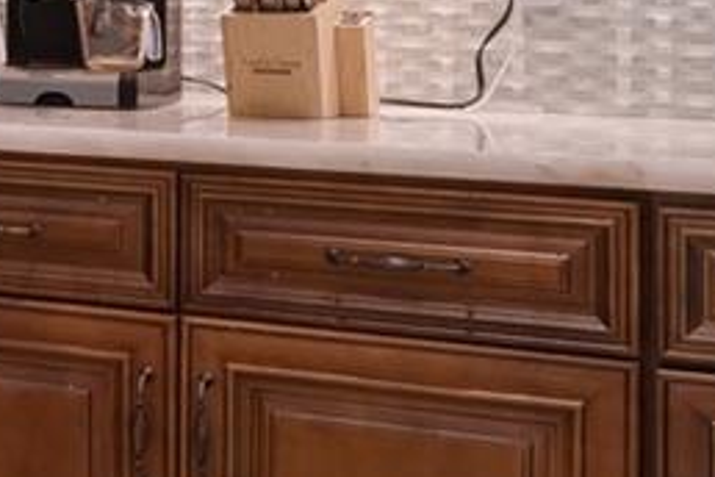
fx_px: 2524
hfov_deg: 12.5
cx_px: -1017
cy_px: -92
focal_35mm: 127
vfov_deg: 10.6
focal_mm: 20.5
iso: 400
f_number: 8
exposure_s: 1/10
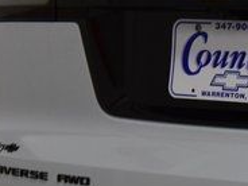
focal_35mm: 176
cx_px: 359
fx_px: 1259
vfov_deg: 8.4
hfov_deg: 10.9
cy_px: 191
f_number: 8
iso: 1400
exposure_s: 1/60
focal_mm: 35
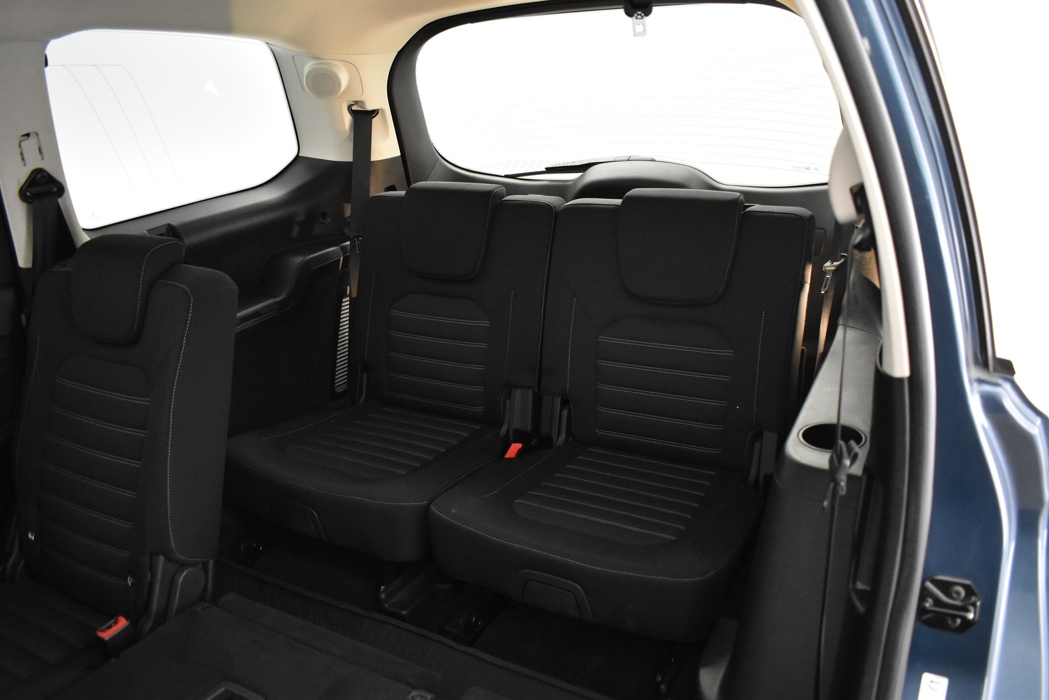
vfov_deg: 47.9
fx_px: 787
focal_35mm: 27
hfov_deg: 67.4
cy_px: 350
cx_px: 524
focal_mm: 18
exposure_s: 1/20
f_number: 3.5
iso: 3200
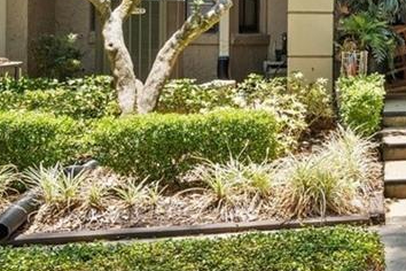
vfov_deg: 12.4
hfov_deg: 15.8
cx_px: 789
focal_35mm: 104
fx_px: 1173
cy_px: -156
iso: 400
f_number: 8
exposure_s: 1/250
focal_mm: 23
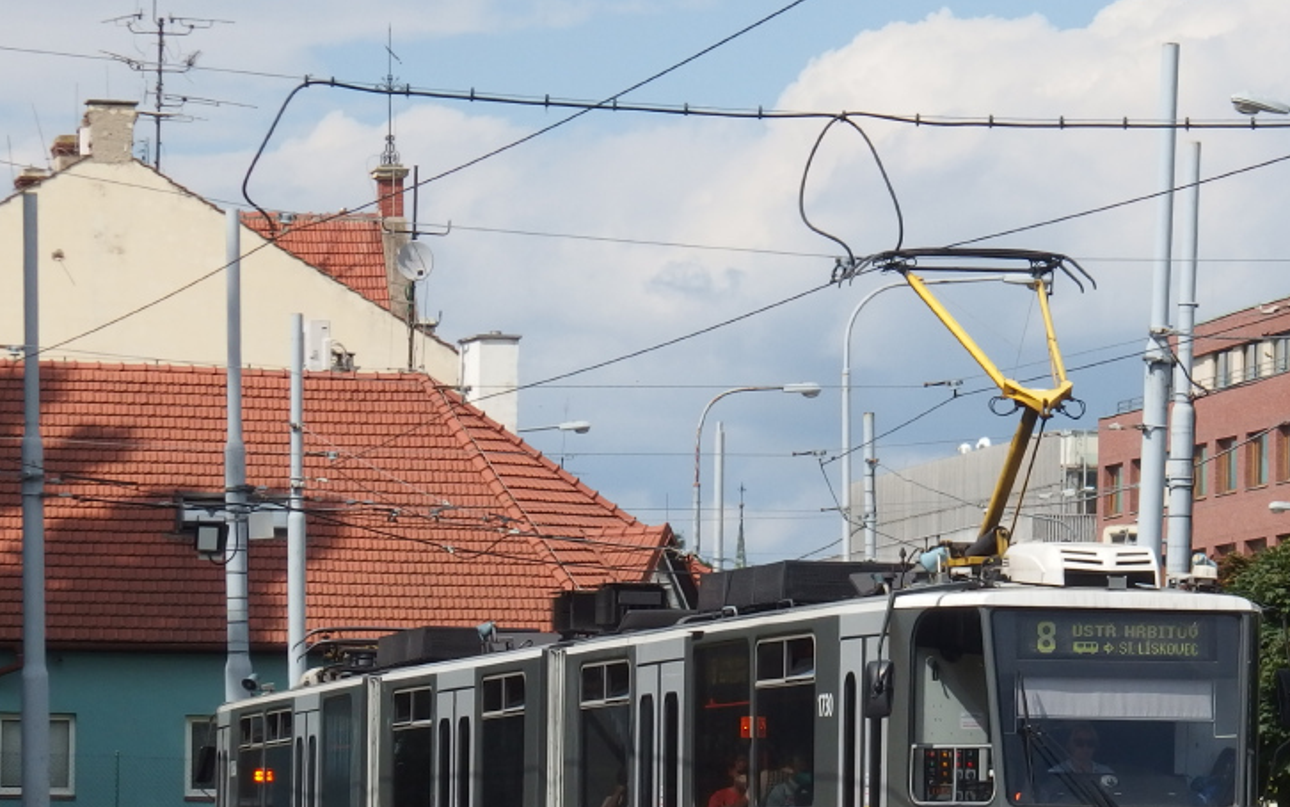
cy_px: 562
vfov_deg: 6.0
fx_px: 7701
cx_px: 833
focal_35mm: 219
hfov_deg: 9.6
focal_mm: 23.5
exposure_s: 1/800
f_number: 5
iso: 100
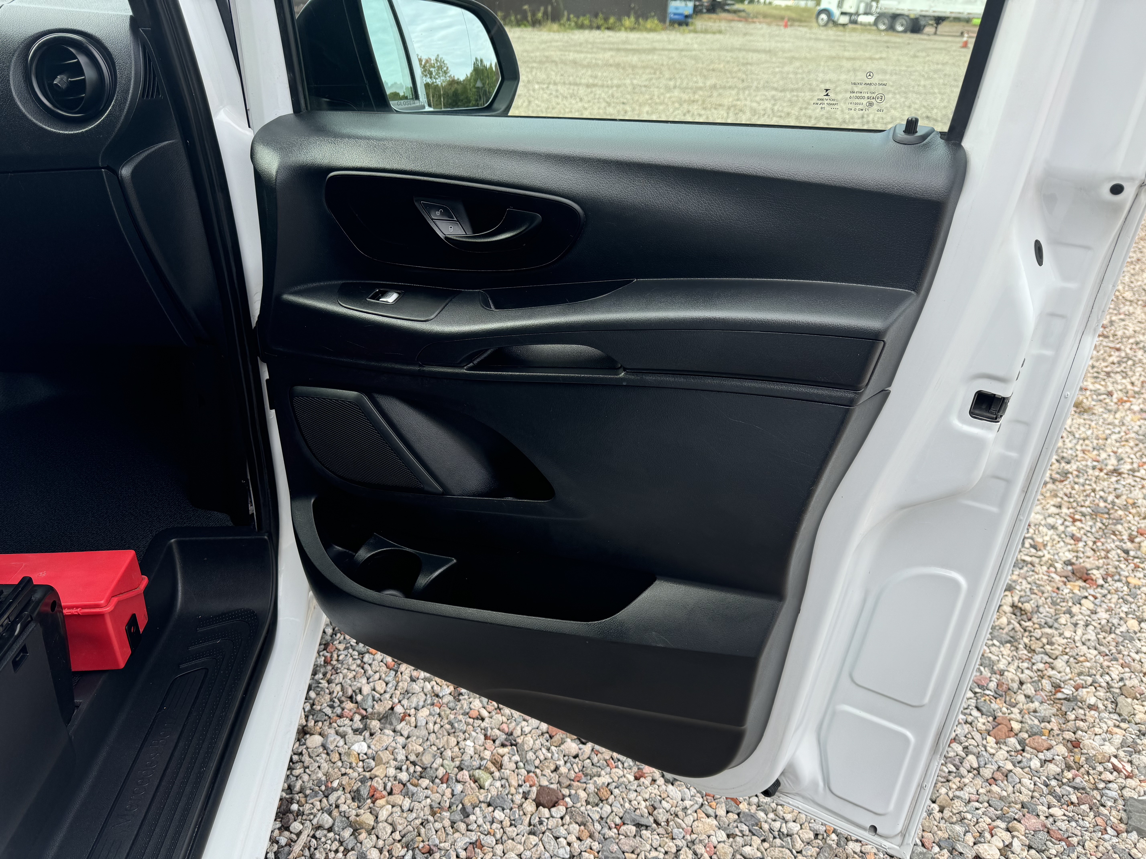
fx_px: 795
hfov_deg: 71.6
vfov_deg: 56.8
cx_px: 573
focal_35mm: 24
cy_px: 430
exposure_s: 1/864
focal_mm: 6.76
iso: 80
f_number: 1.78
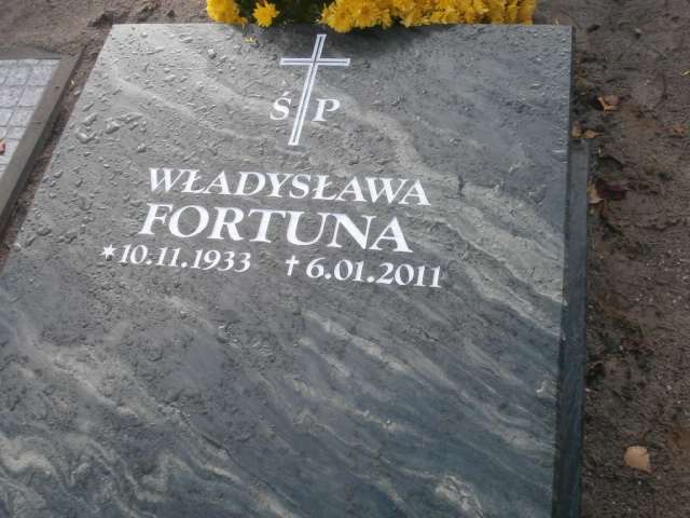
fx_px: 757
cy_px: 259
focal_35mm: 38
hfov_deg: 49.0
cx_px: 345
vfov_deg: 37.7
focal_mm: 6.67
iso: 400
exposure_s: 1/500
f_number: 3.9
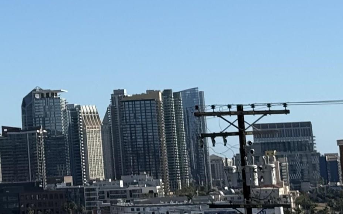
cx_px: -132
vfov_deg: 7.6
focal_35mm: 168
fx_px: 1570
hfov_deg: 12.0
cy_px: -137
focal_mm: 6.76
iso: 64
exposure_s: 1/6536
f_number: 1.78
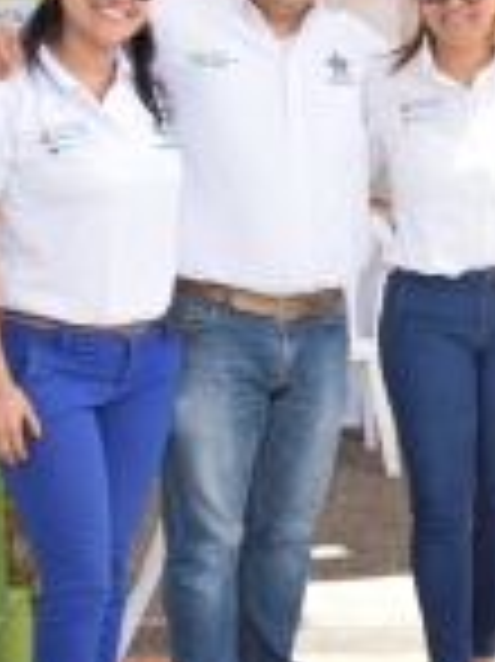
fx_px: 1766
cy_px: 322
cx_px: 706
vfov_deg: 21.2
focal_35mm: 92
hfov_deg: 15.0
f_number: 5.6
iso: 125
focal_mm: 21
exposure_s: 1/125
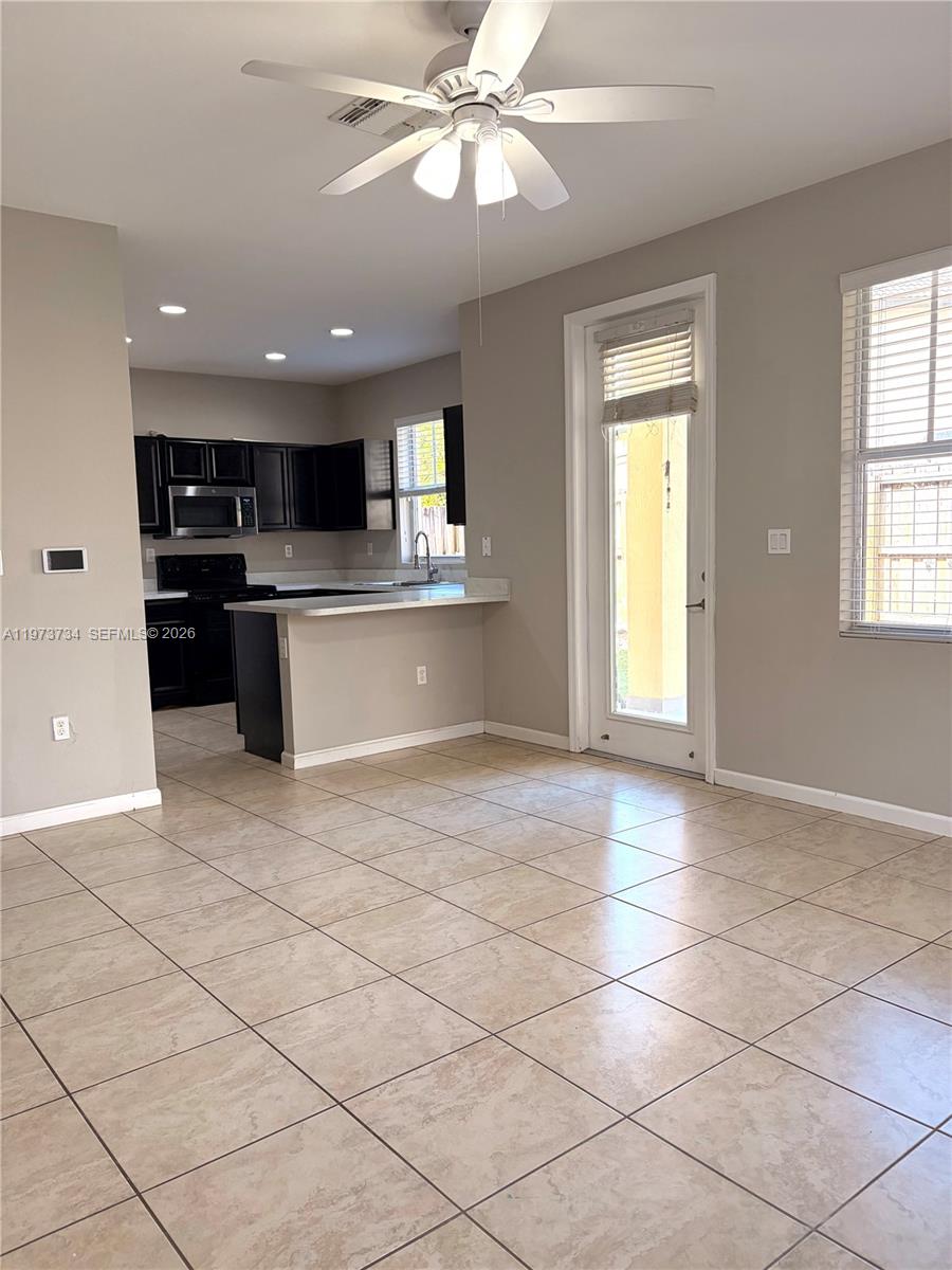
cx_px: 476
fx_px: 953
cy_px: 635
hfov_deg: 53.1
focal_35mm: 26
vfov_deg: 67.3
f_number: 1.6
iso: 125
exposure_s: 1/190
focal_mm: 5.96
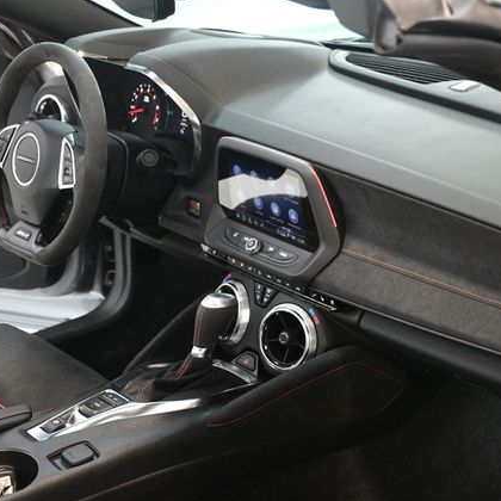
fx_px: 1081
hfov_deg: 25.9
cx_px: 346
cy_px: 252
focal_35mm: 66
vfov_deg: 26.1
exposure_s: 1/80
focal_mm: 34
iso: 3200
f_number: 4.2
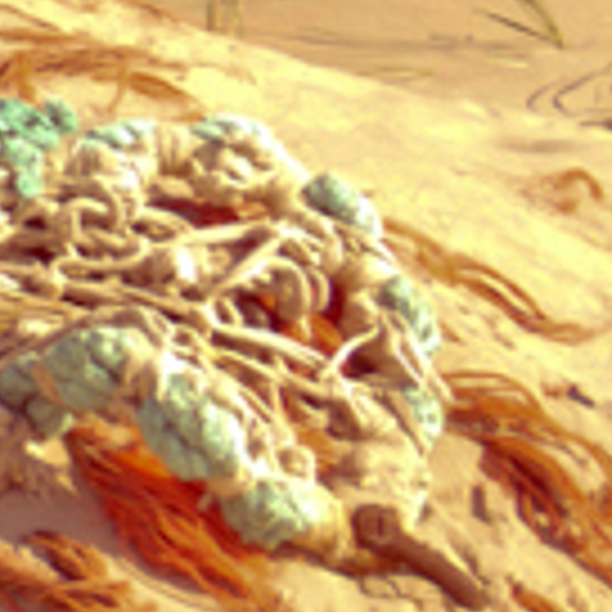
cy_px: -261
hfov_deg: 8.6
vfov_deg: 9.2
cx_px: -873
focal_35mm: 186
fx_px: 3720
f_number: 5.6
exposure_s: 1/320
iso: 200
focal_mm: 14
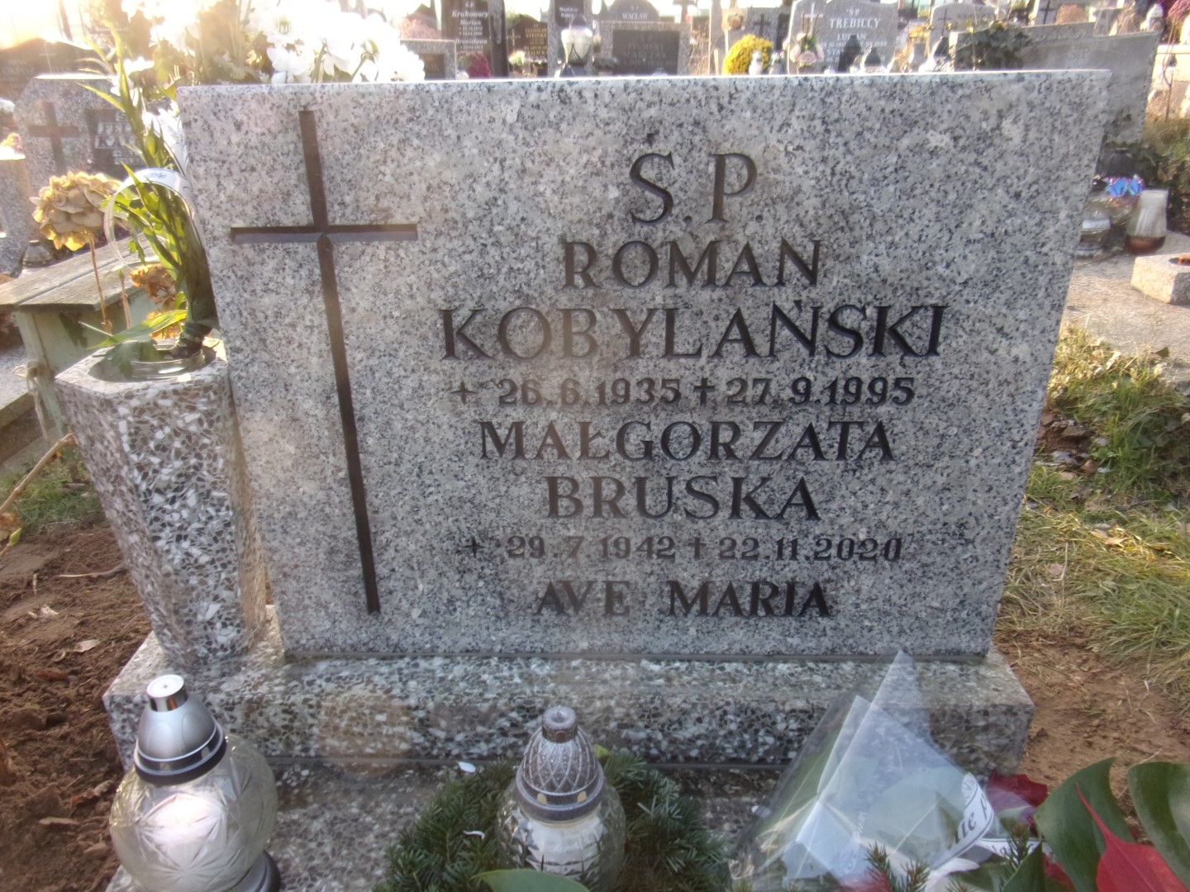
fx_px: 825
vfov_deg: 56.8
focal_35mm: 24
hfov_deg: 71.6
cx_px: 595
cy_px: 446
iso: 80
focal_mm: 4.3
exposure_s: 1/70
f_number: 3.3
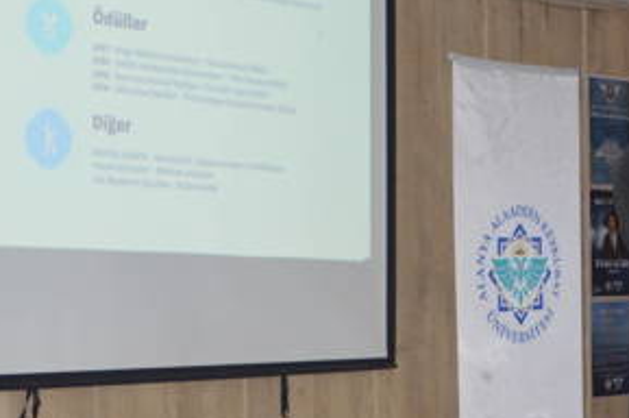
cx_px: 435
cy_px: 210
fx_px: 1885
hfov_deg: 18.9
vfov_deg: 12.7
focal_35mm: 108
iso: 800
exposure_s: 1/50
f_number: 4
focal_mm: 26
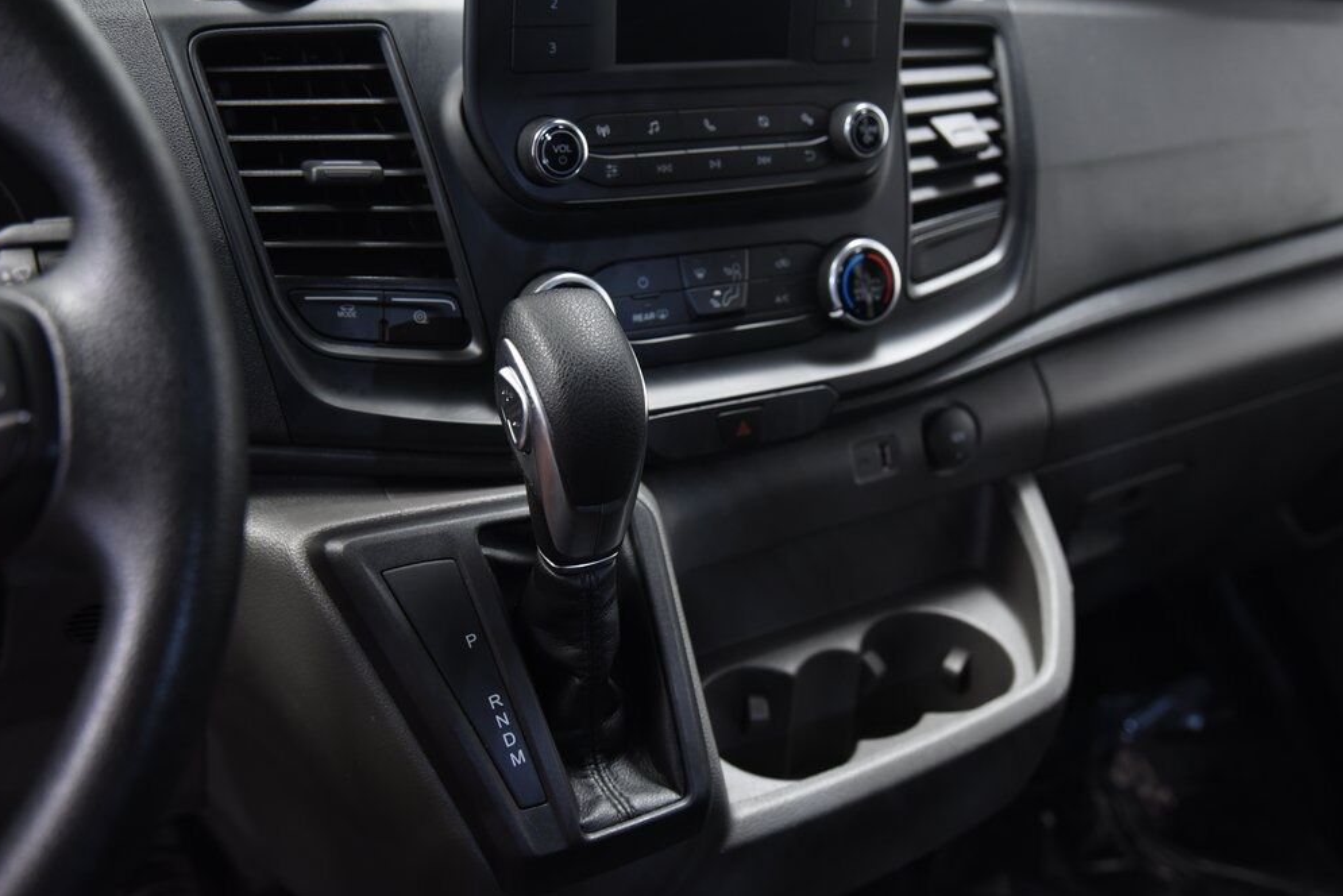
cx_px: 655
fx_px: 1306
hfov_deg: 54.4
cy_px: 456
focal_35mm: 35
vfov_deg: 37.9
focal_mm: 34
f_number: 4
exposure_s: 1/20
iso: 1600
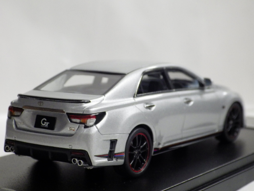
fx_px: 756
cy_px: 96
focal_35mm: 103
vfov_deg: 14.4
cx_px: 127
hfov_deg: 19.1
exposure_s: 1/40
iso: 800
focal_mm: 18.4
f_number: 4.6
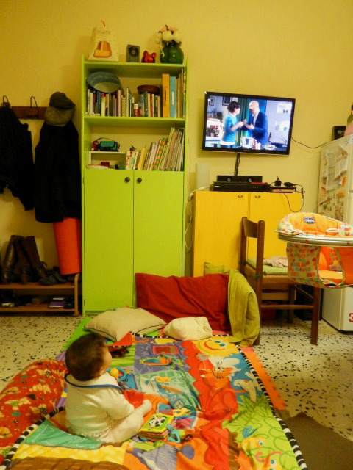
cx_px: 176
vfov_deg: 69.4
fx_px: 340
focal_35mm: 25
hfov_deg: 54.9
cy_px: 235
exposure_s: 1/8
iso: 720
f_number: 3.4
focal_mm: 4.5
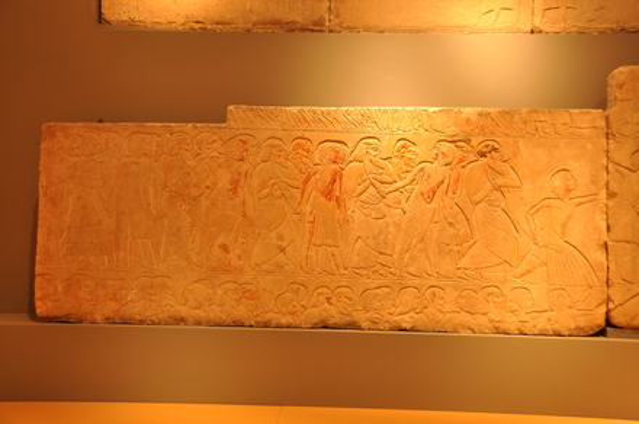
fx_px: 851
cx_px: 320
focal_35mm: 48
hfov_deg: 41.2
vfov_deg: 28.0
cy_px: 212
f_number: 4.2
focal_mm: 32
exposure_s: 1/13
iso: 500
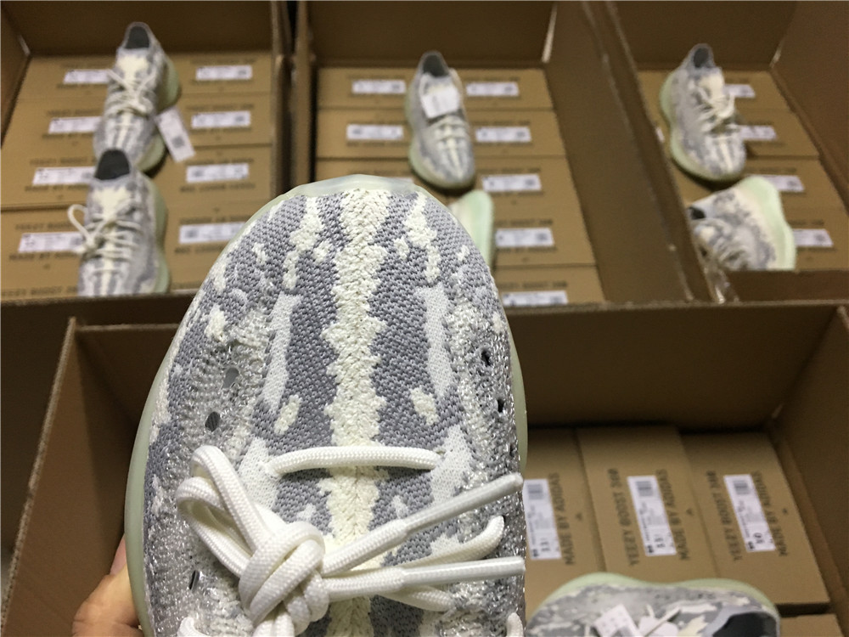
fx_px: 711
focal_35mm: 29
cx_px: 424
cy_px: 318
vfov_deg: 48.2
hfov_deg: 61.7
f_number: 2.2
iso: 160
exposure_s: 1/33
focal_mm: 4.15
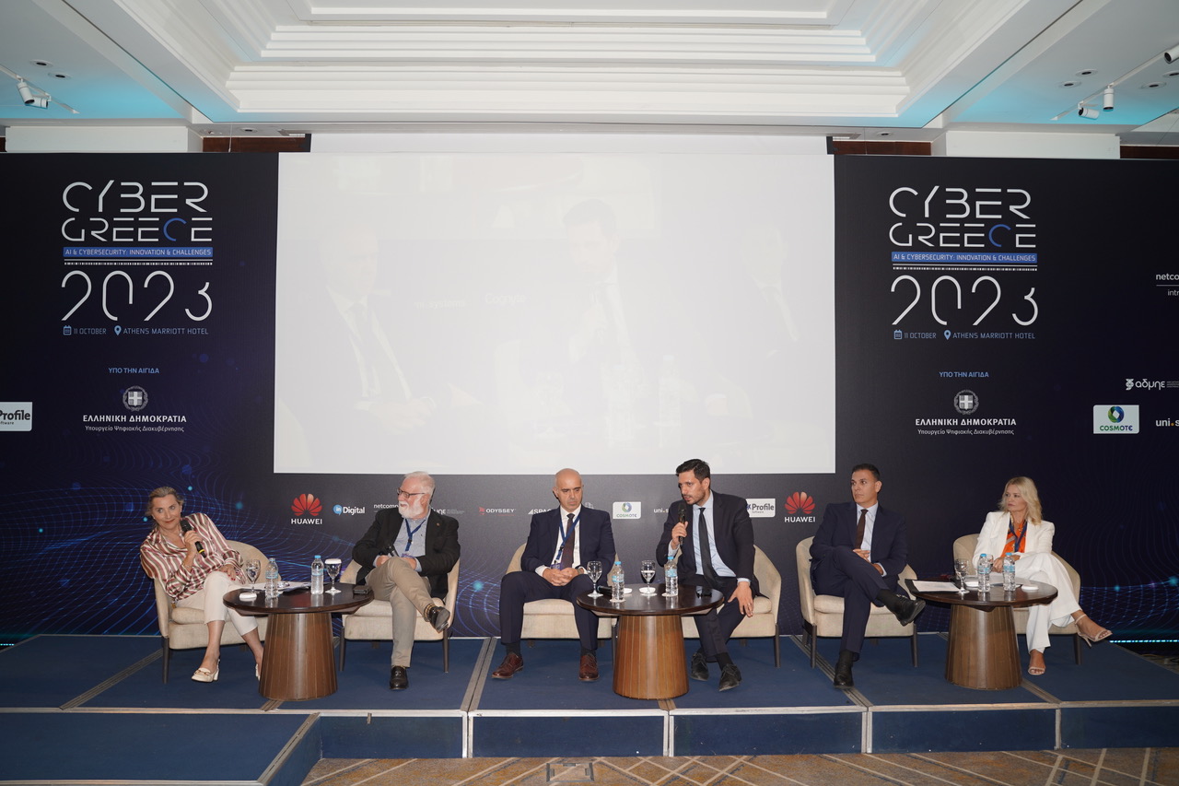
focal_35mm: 31
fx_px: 1015
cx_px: 590
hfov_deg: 60.3
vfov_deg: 42.3
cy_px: 393
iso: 160
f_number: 3.5
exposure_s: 1/125
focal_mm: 31
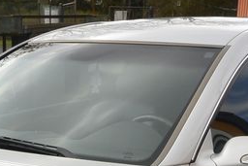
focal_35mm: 108
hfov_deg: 18.6
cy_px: 291
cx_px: 18
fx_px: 744
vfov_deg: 11.8
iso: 160
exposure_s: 1/250
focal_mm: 10
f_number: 7.1
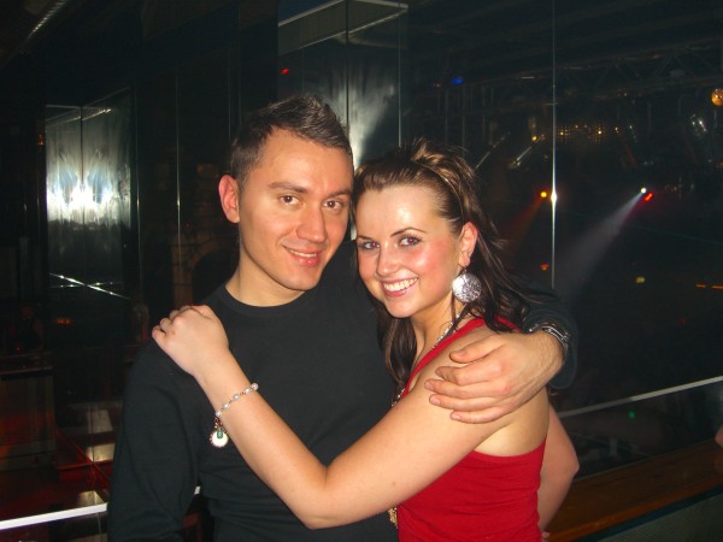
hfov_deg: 49.0
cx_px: 362
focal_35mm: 38
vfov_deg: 37.7
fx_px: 794
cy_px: 271
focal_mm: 7.9
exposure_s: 1/60
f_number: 2.8
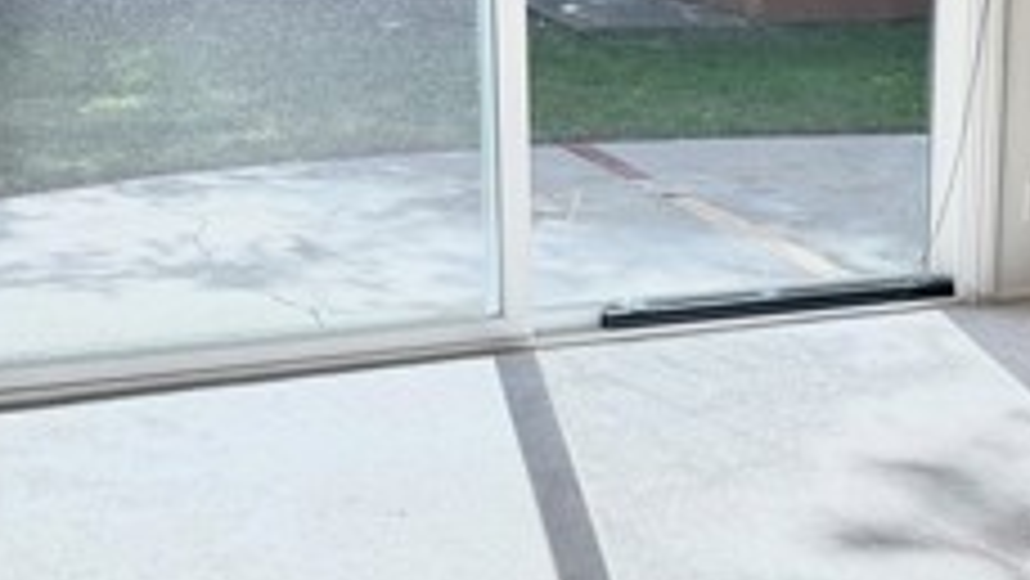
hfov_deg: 27.6
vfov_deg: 16.5
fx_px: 1994
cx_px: 985
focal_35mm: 73
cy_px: 256
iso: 100
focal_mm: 6.76
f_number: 1.78
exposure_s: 1/1361
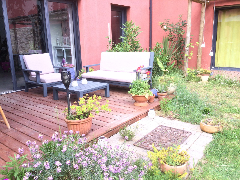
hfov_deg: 58.4
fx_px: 215
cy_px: 90
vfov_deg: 45.4
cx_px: 120
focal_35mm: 31
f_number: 2.4
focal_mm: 3.3
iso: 25
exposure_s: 1/100
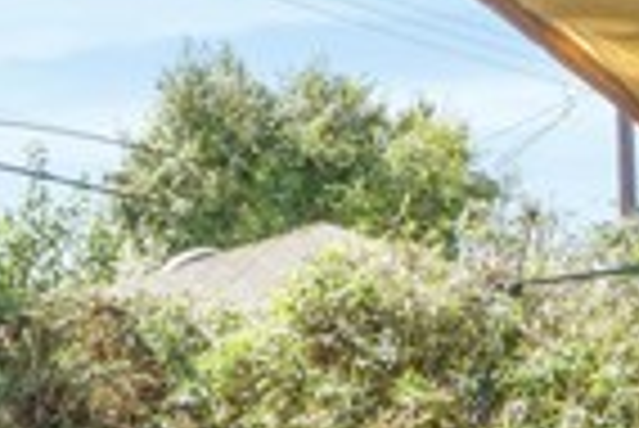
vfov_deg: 13.0
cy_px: 601
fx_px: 1799
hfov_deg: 19.0
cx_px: -126
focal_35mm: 101
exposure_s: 1/40
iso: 100
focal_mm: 15
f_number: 8
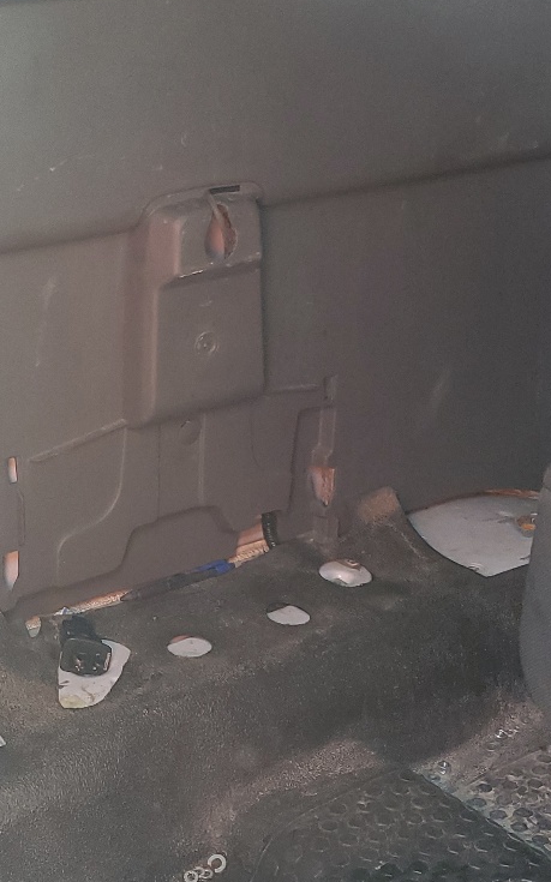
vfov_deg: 34.0
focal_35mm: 60
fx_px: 1442
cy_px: 419
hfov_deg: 21.1
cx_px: 38
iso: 99
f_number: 1.5
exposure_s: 1/120
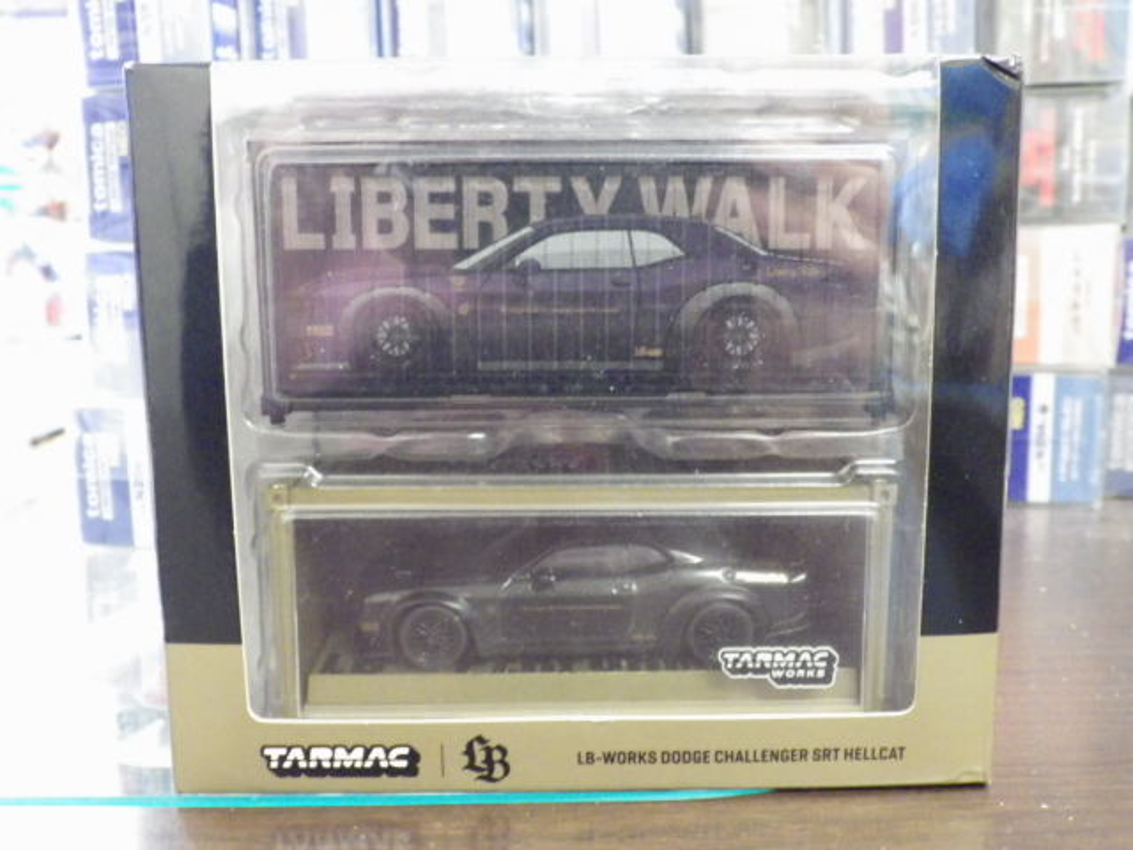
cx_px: 566
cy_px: 425
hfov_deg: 45.8
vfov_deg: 35.1
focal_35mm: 41
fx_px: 1342
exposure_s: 1/20
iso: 1600
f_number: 3.6
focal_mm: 7.4
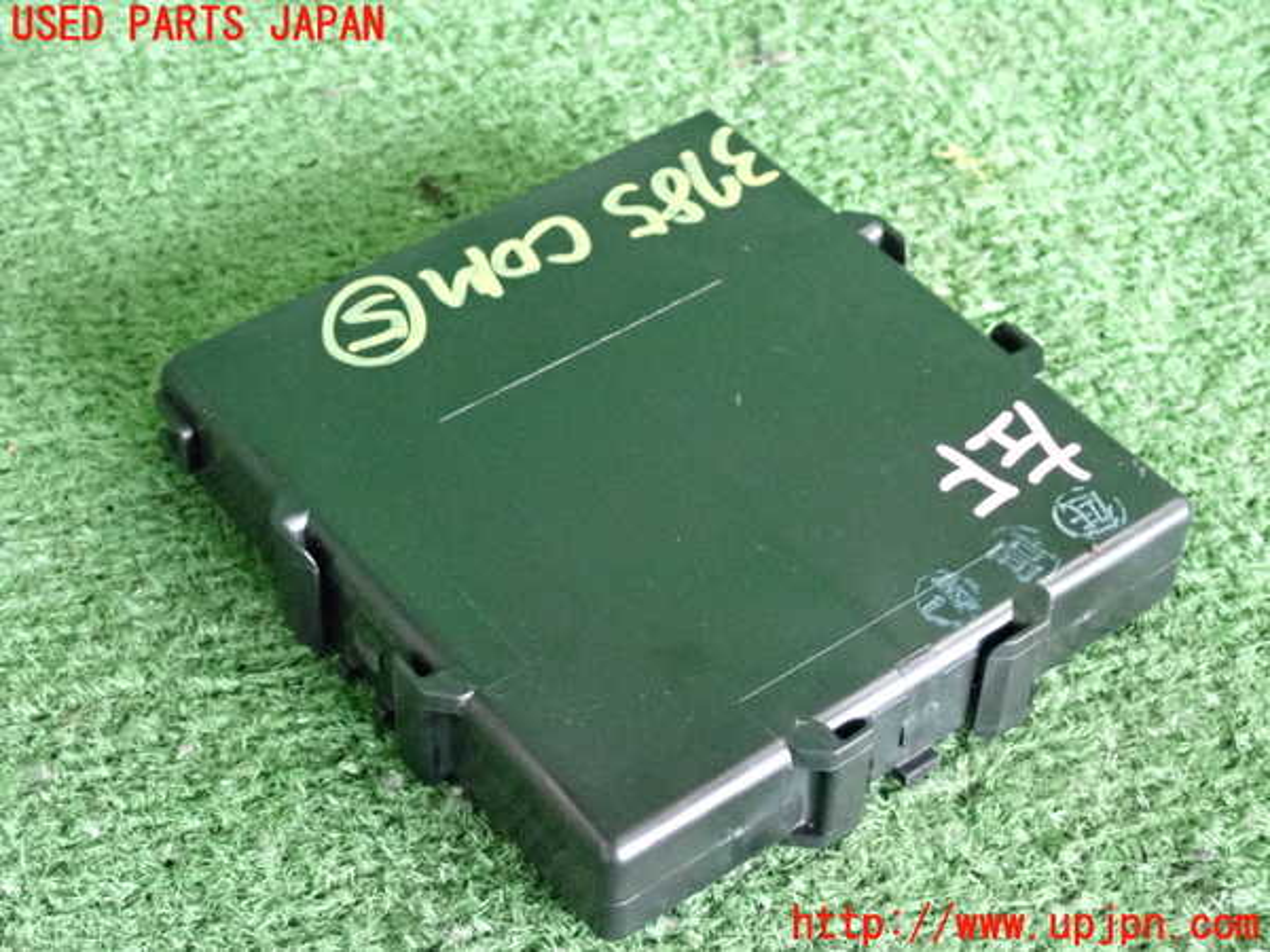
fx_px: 2458
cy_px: 476
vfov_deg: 21.9
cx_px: 635
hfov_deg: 29.0
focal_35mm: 67
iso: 3200
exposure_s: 1/125
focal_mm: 11.88
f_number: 3.8
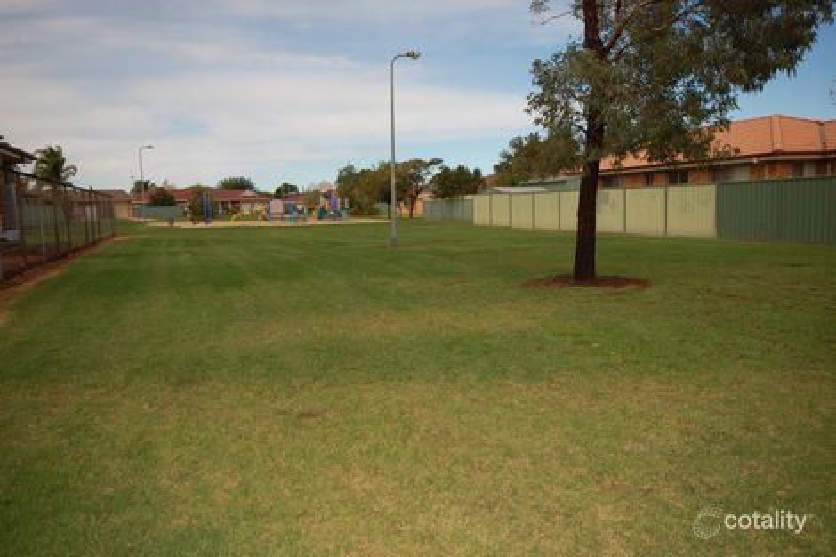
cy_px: 278
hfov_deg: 61.9
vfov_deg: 43.6
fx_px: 696
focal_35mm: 30
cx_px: 418
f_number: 9
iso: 200
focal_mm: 20
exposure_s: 1/320
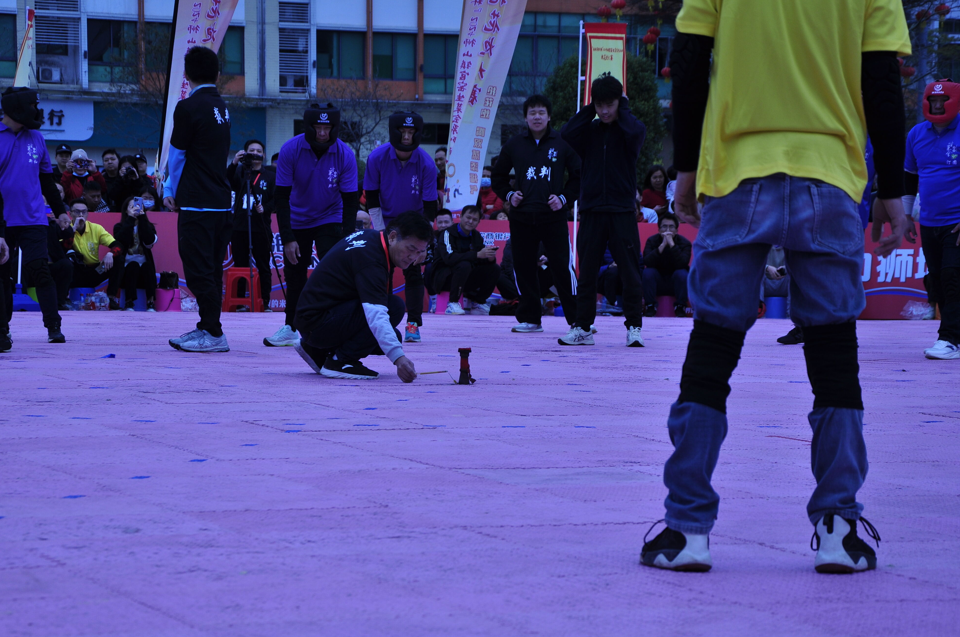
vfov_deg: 11.9
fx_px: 3063
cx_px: 480
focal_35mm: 115
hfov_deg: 17.8
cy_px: 343
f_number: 5.3
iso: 220
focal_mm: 70
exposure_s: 1/800
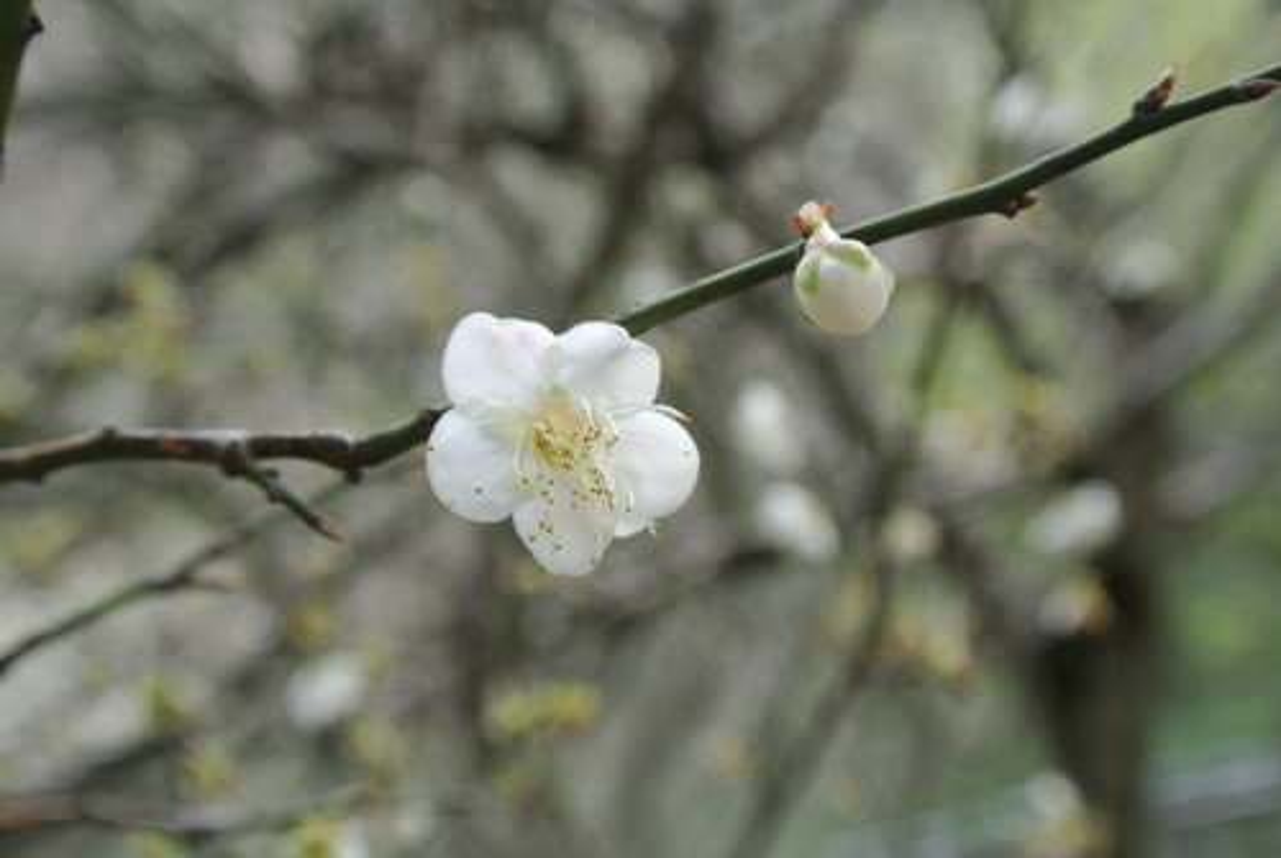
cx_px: 640
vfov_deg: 27.6
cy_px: 429
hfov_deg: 40.3
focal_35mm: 49
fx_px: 1746
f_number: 5
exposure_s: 1/125
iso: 200
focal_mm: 18.2
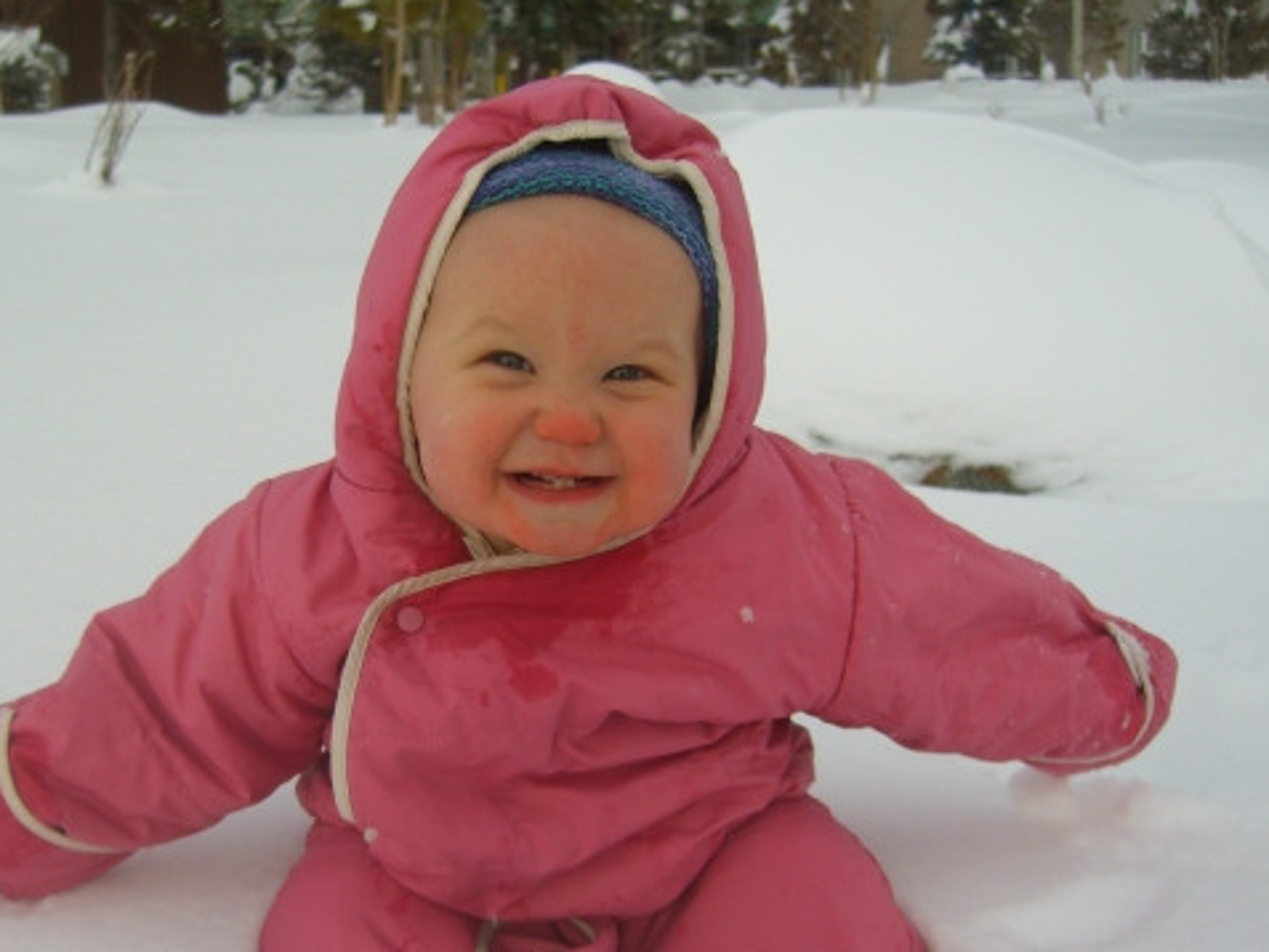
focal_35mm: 51
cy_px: 625
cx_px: 484
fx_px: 1870
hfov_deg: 37.3
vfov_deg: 28.4
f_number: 2.8
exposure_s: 1/500
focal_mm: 7.9
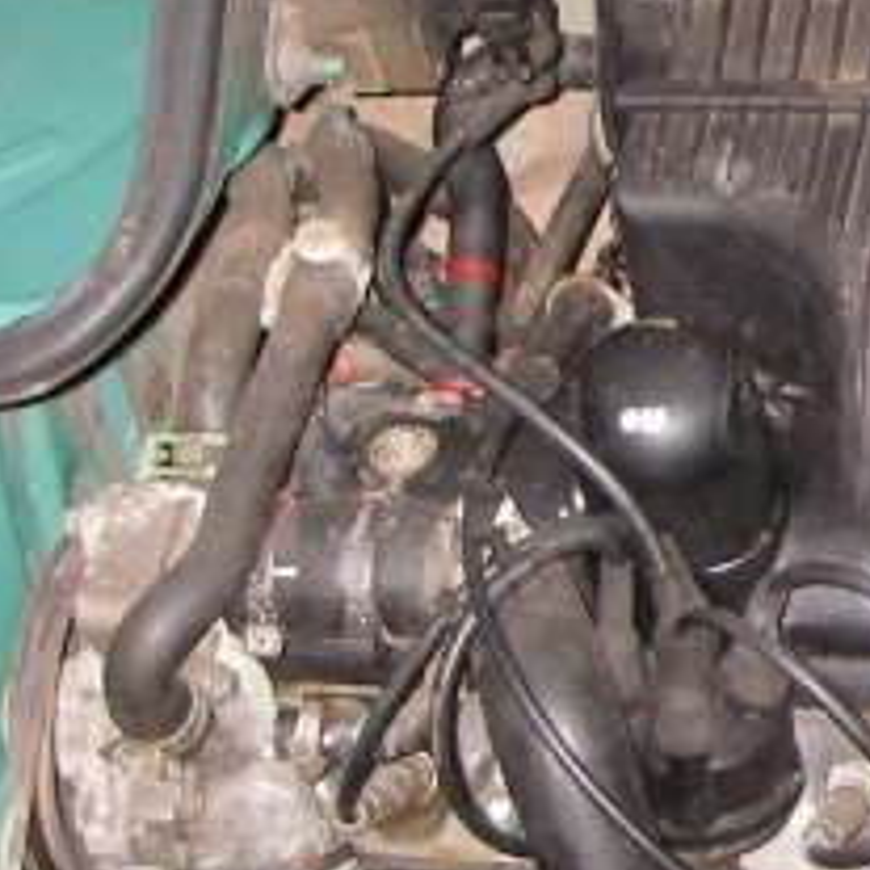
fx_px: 3696
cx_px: 1198
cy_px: 231
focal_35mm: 130
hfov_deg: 12.9
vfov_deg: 13.4
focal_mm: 6.3
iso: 250
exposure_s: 1/40
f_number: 3.3
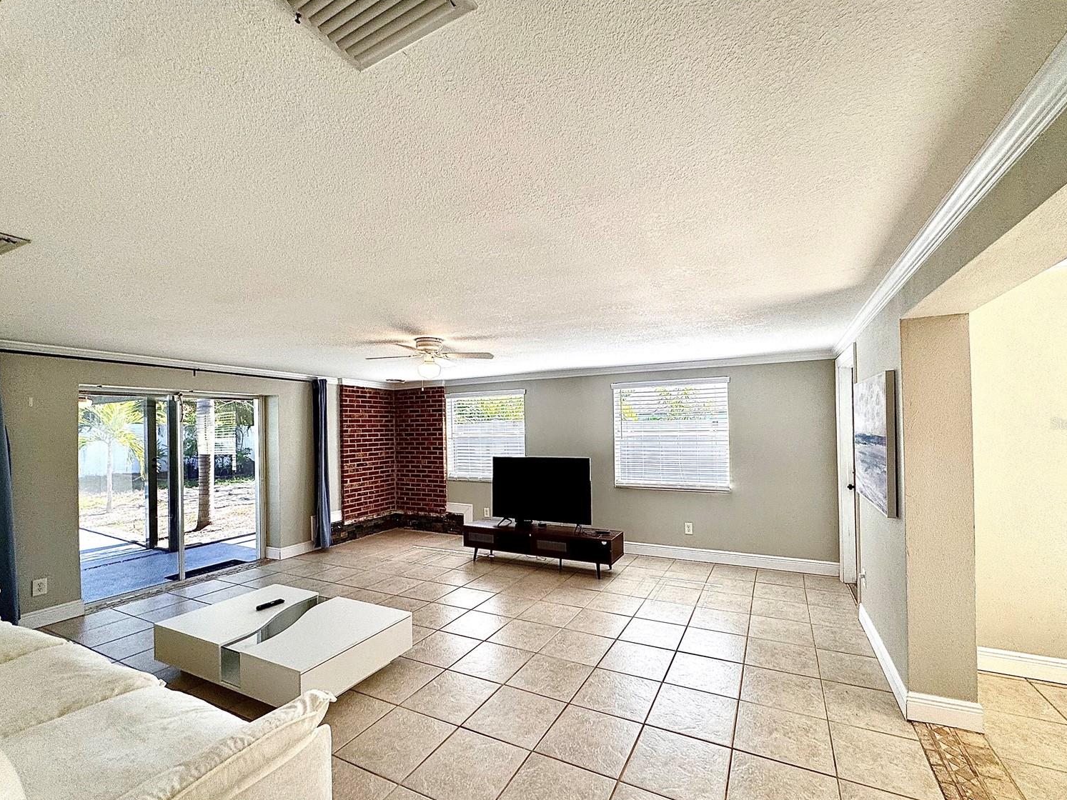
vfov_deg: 81.7
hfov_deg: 98.1
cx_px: 547
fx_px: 462
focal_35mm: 15
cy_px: 423
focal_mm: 2.22
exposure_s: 1/120
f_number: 2.2
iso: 100
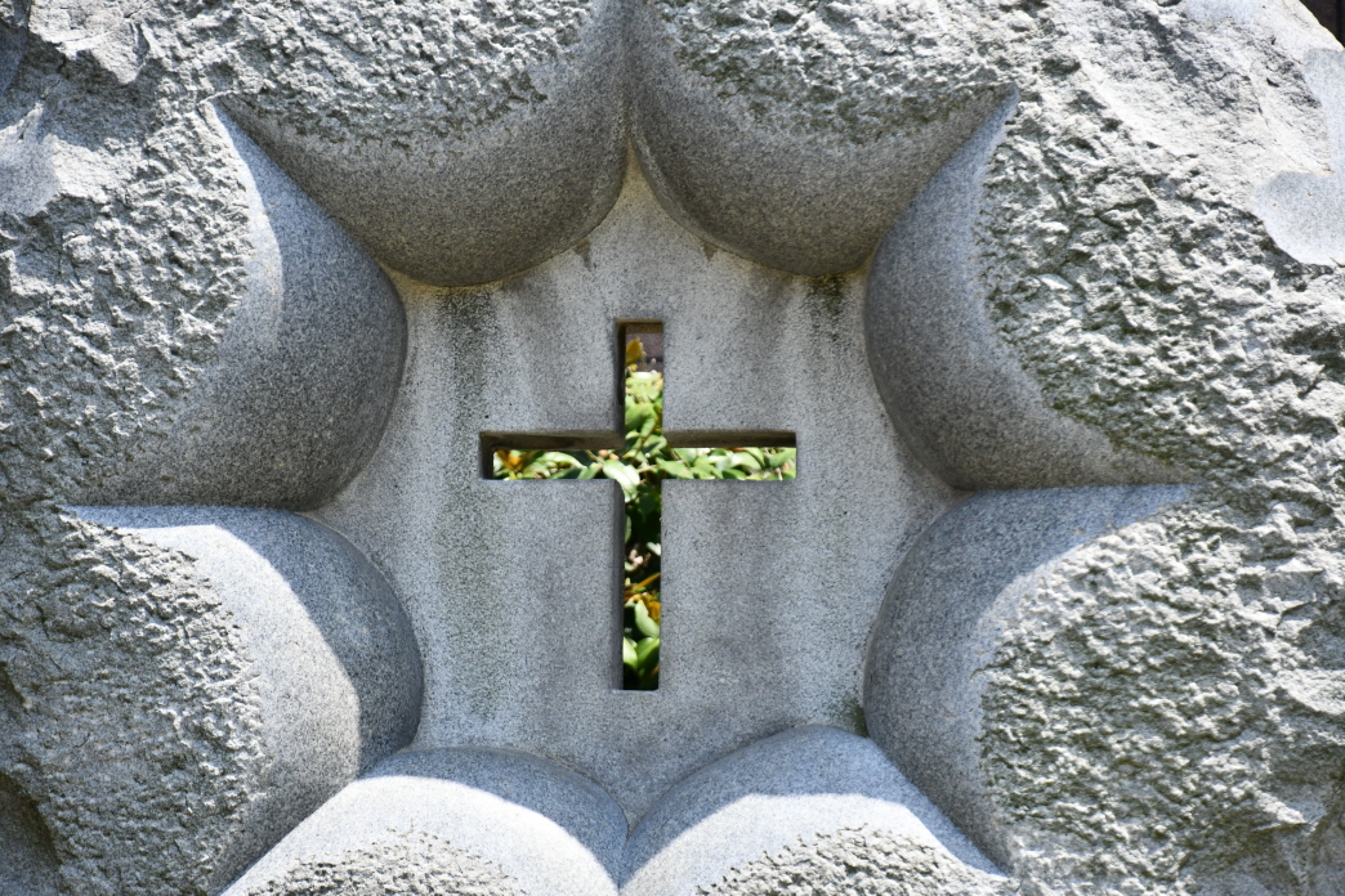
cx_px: 672
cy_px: 448
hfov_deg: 8.9
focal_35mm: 232
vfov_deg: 5.9
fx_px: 8667
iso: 800
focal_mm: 155
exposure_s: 1/2000
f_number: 6
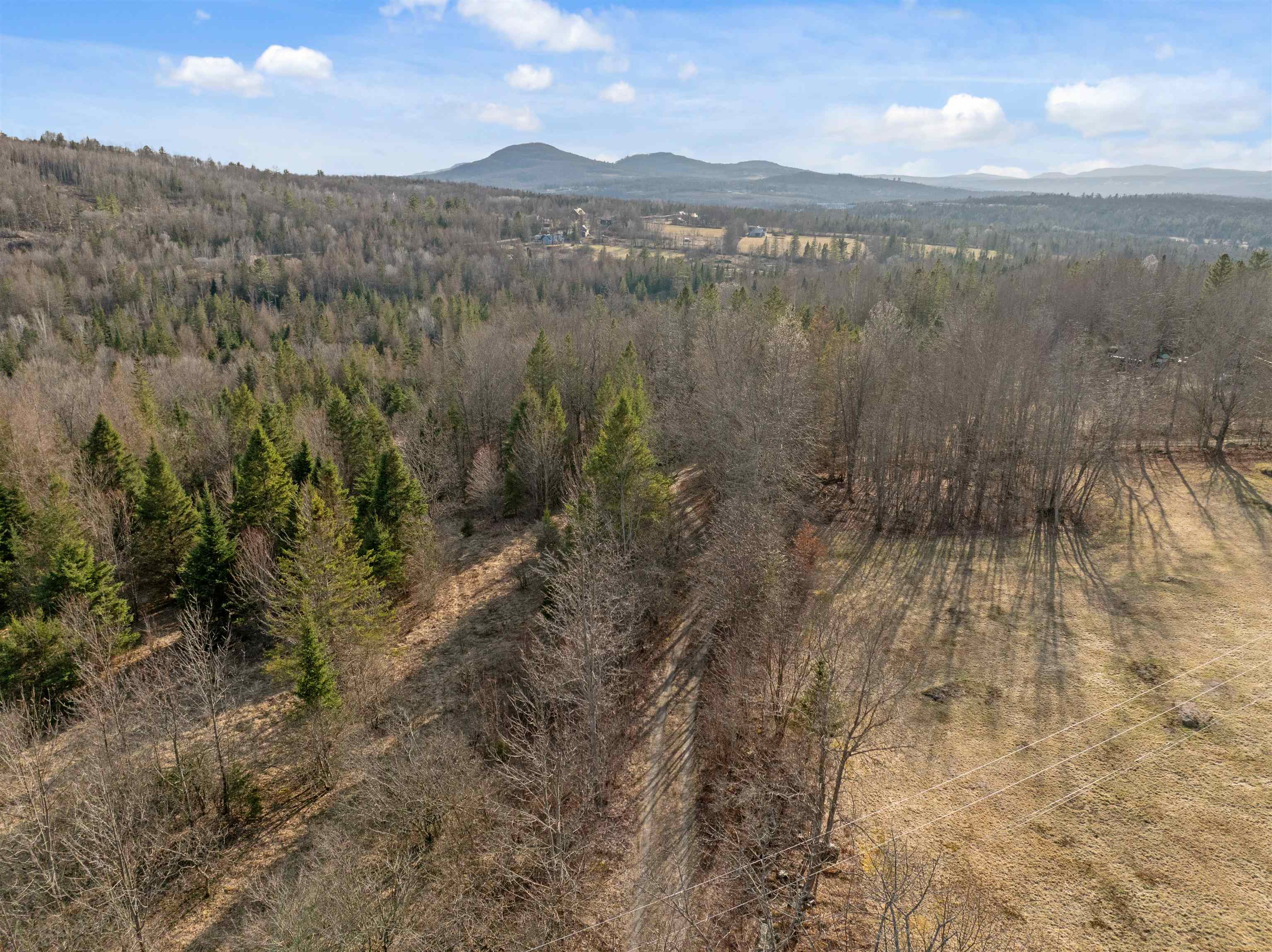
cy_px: 476
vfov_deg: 56.8
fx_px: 881
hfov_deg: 71.6
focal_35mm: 24
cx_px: 636
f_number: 2.8
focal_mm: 12.29
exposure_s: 1/3200
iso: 390
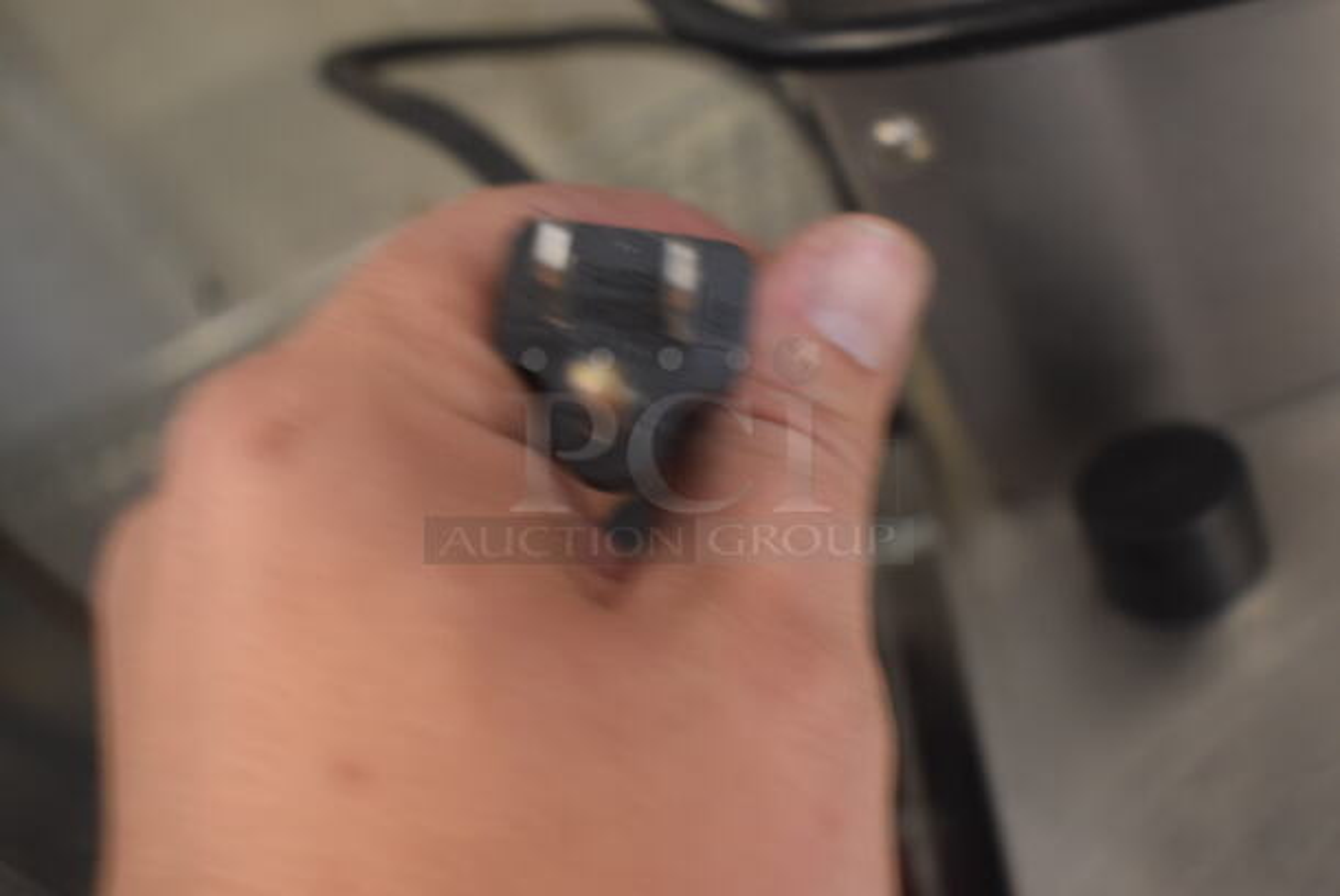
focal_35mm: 39
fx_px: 1453
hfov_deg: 49.5
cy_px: 448
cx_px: 670
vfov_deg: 34.3
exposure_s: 1/60
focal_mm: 26
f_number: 4
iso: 1250
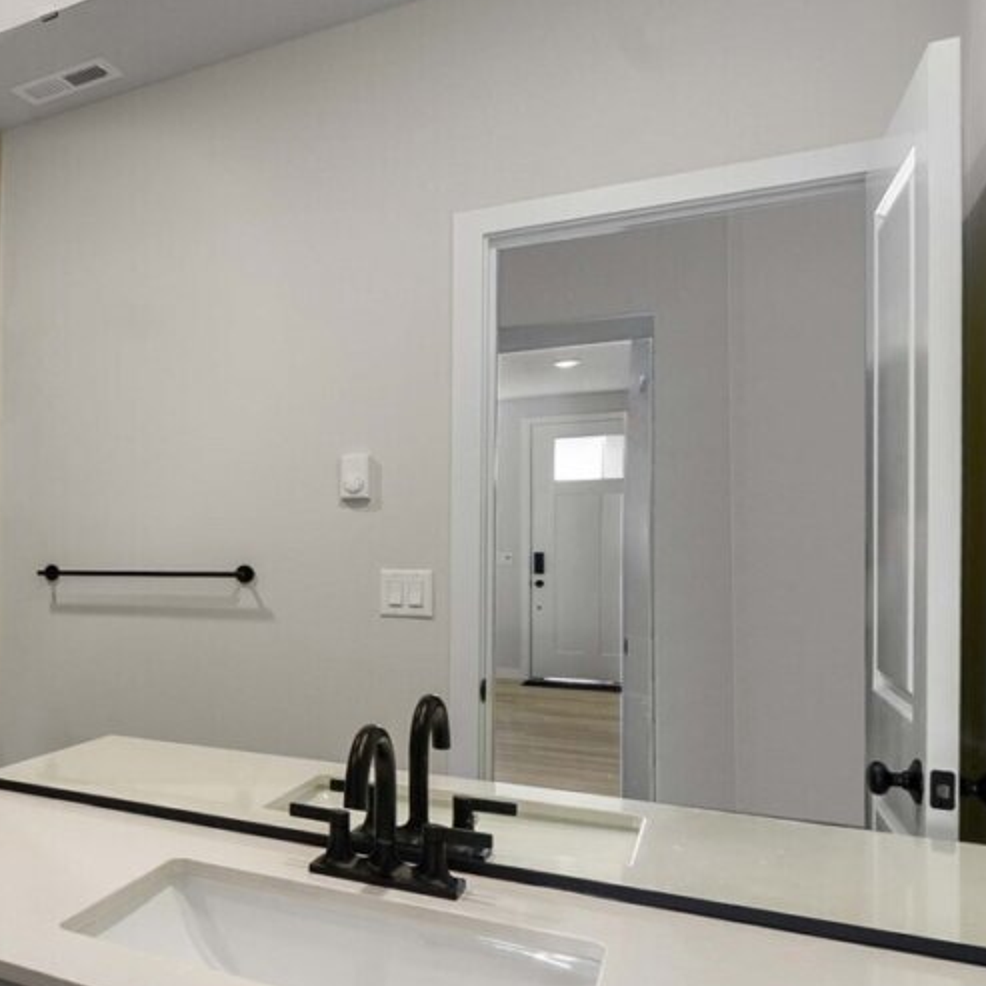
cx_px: -136
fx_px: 935
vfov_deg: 55.0
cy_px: 615
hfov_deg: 41.9
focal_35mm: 29
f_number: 7.1
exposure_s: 1/4
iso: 1000
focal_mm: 12
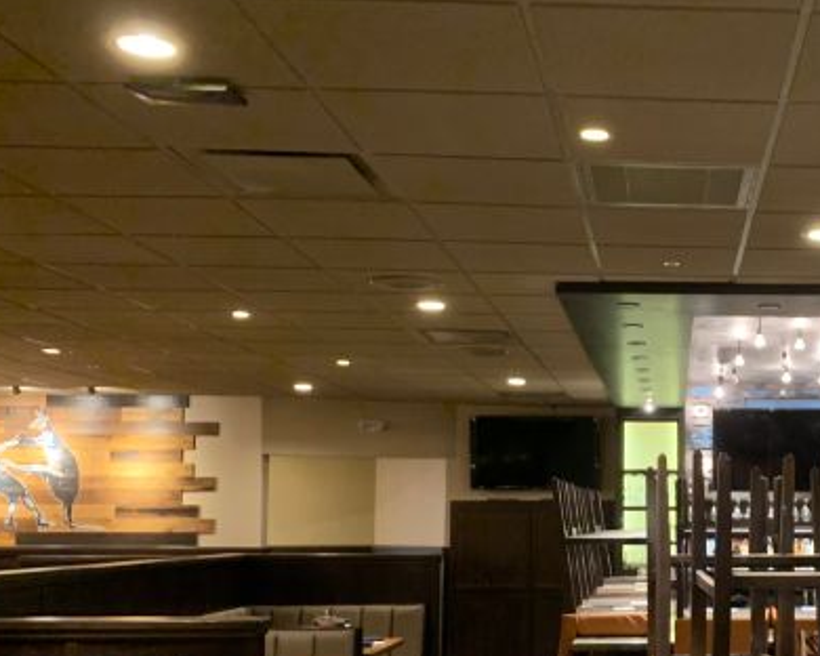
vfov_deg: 28.8
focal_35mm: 52
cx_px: 744
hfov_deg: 34.0
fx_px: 1262
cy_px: 477
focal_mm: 4.25
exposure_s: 1/30
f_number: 1.8
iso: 640
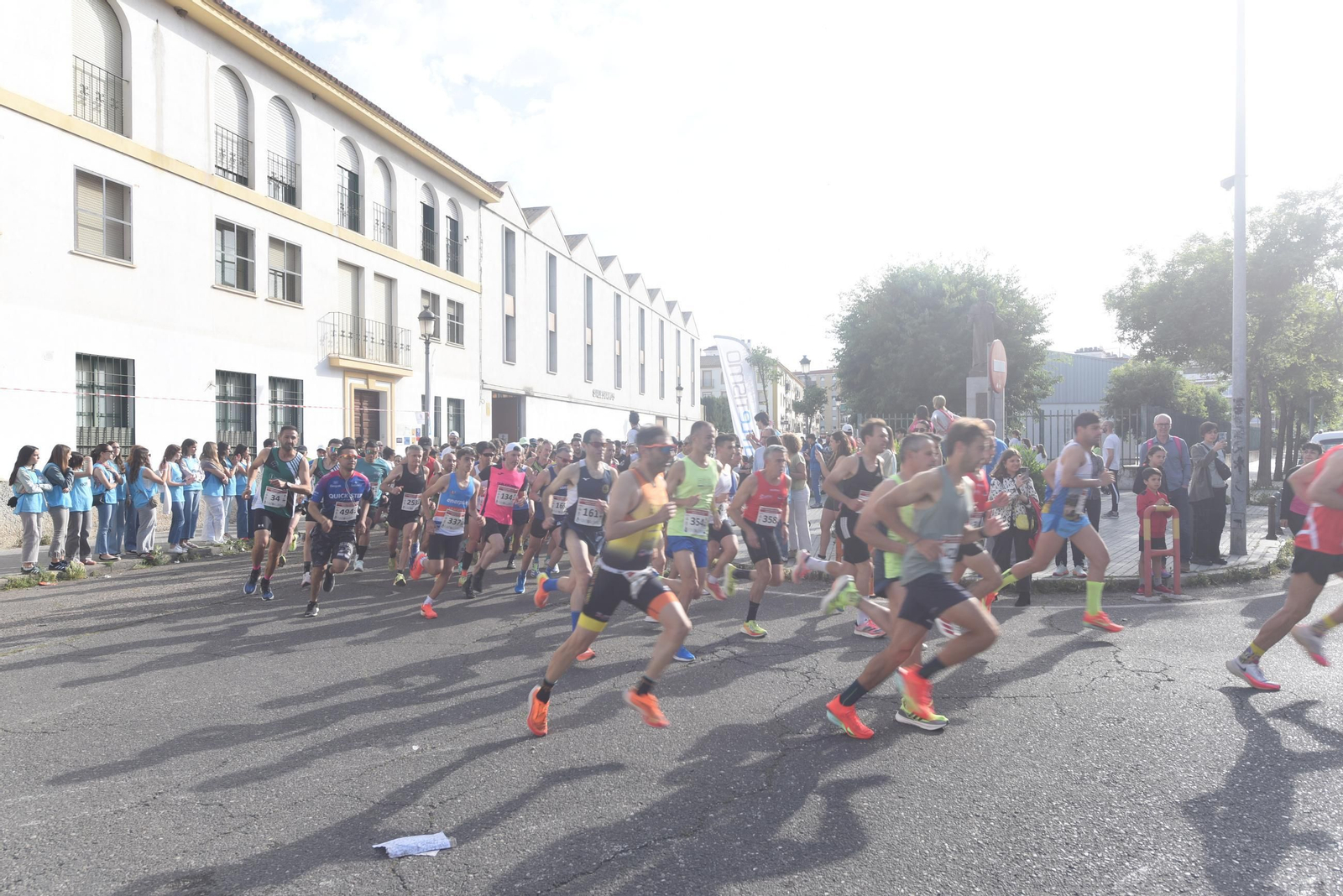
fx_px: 896
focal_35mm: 24
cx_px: 672
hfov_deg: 73.7
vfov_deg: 53.2
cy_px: 448
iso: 140
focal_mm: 24
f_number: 6.3
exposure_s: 1/200
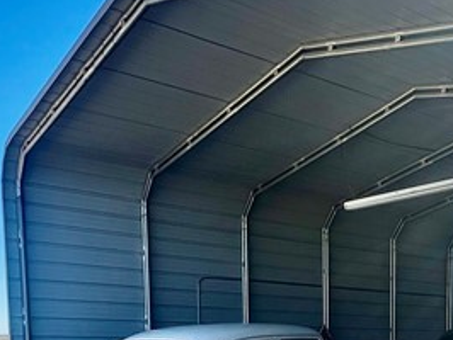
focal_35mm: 50
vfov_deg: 25.5
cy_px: 430
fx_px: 655
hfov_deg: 35.6
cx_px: 417
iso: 32
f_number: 1.8
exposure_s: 1/896
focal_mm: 1.57
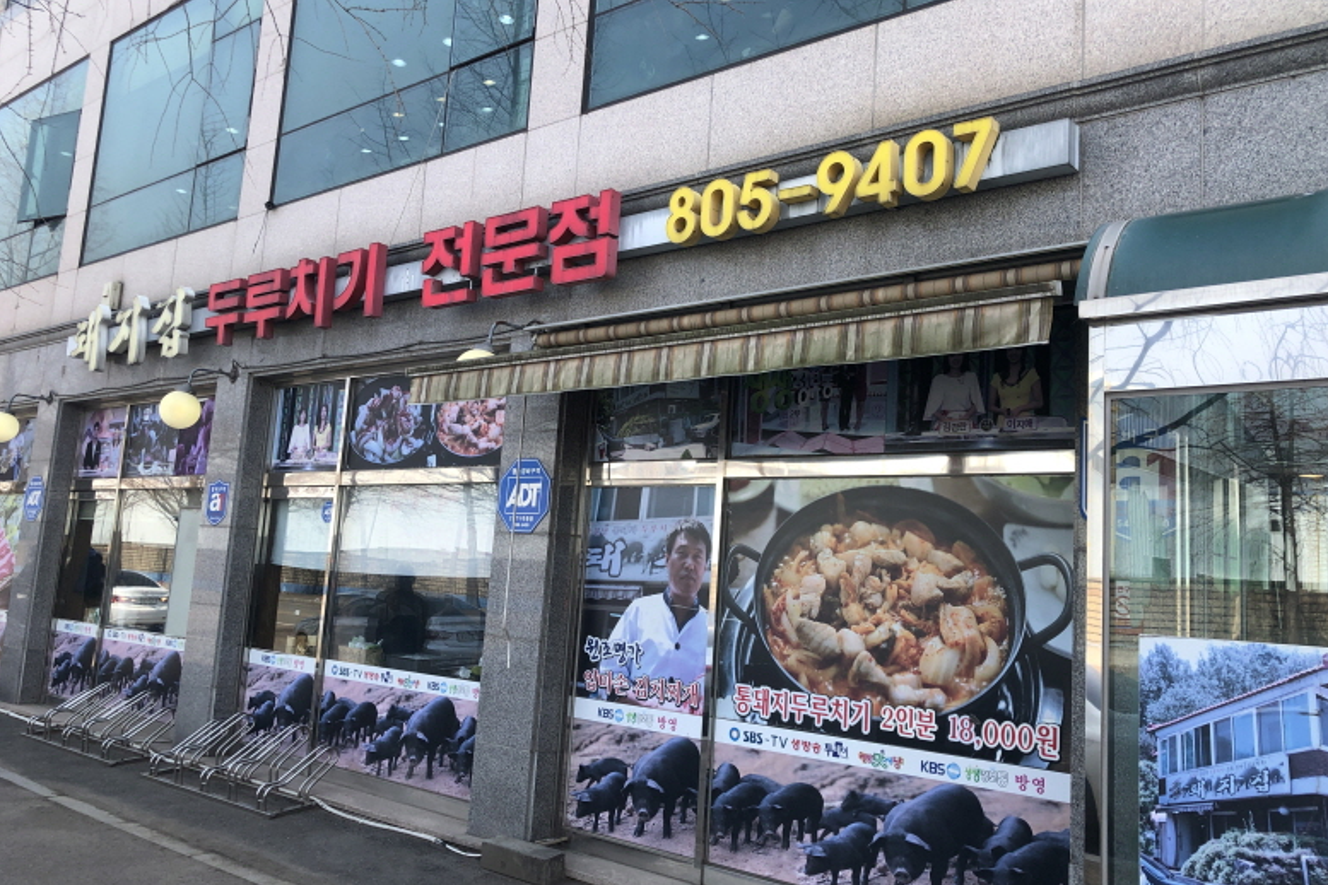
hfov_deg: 61.9
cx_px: 680
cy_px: 434
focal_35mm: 30
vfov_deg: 43.6
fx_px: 1107
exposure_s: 1/428
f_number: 1.8
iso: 20
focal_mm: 4
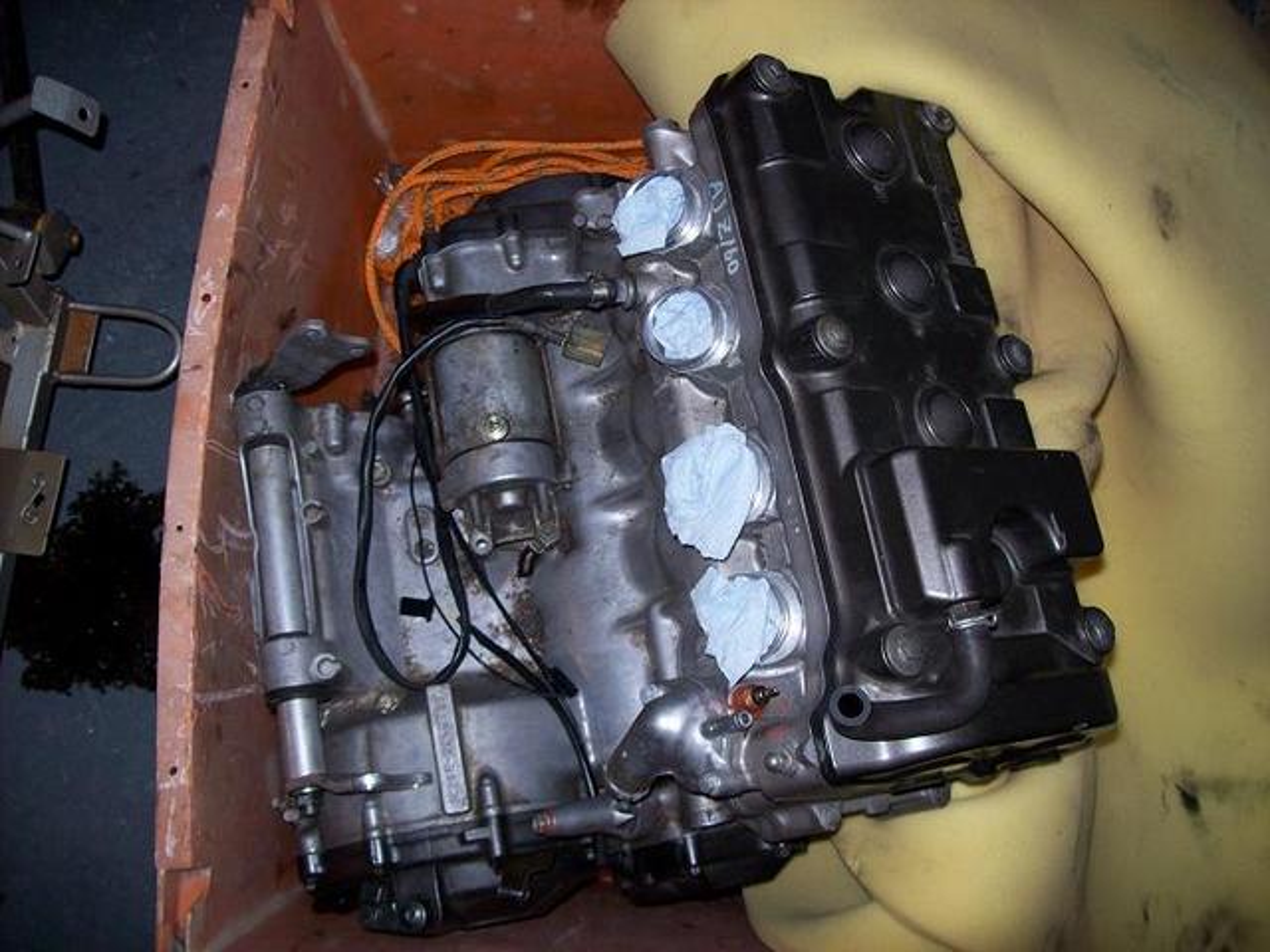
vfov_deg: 39.7
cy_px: 476
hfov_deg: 51.4
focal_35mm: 36
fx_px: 1321
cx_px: 635
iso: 80
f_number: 2.7
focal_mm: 6
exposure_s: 1/64
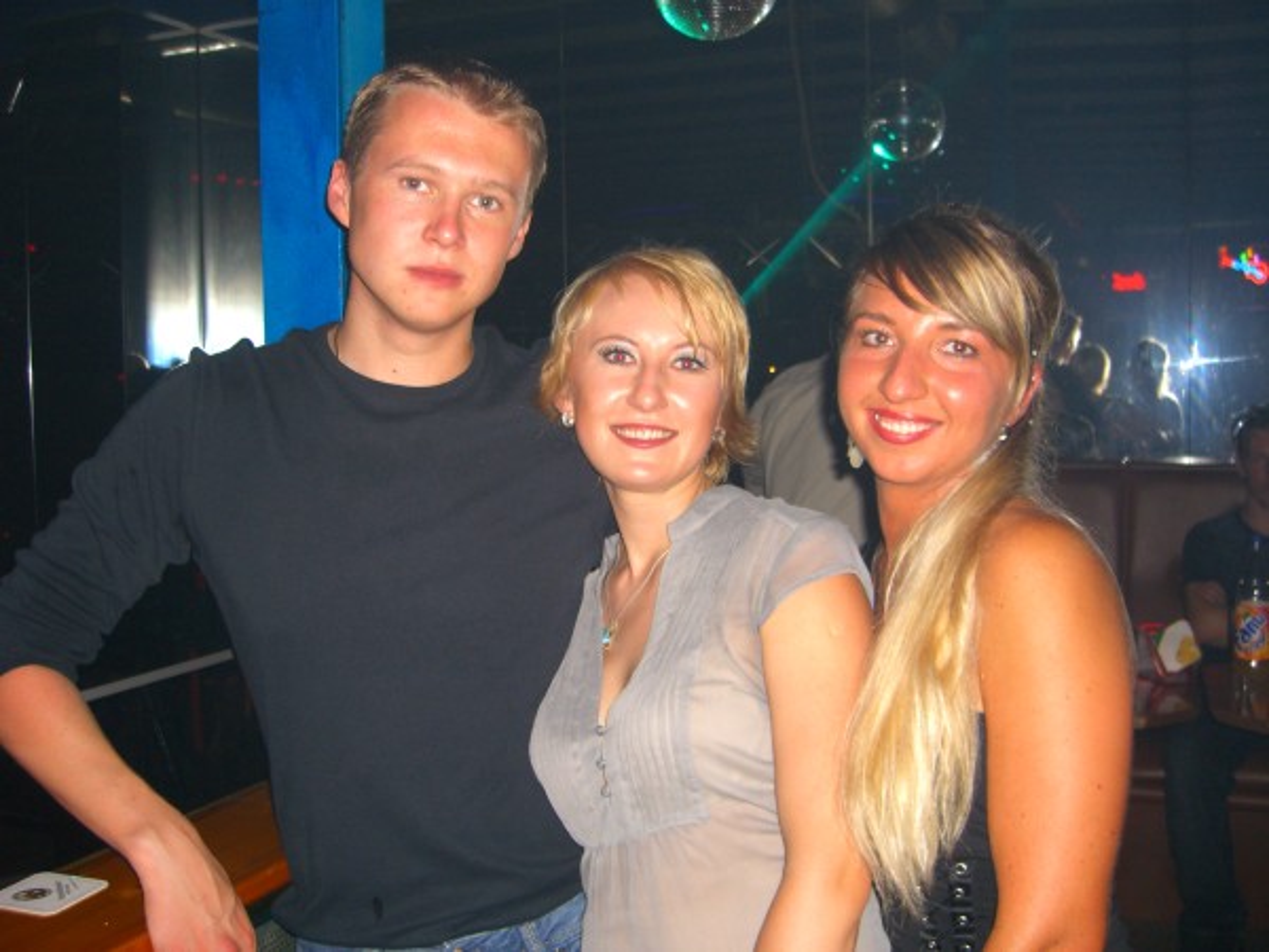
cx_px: 634
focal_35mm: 38
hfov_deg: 49.0
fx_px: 1393
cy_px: 476
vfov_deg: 37.7
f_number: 2.8
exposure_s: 1/60
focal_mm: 7.9
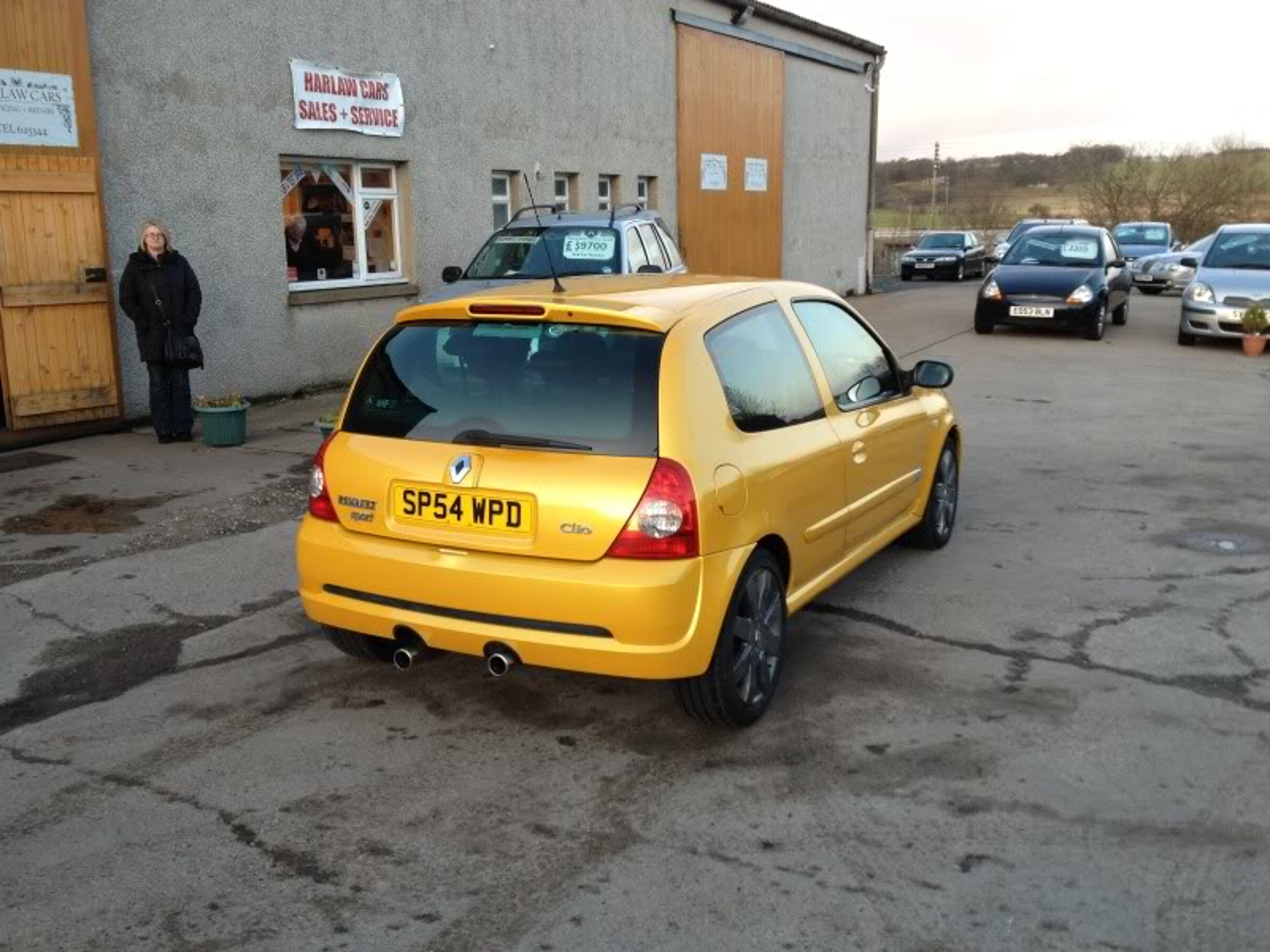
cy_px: 476
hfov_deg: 52.6
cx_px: 635
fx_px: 1284
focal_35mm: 35
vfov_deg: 40.7
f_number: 2.4
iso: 64
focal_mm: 4.3
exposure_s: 1/60
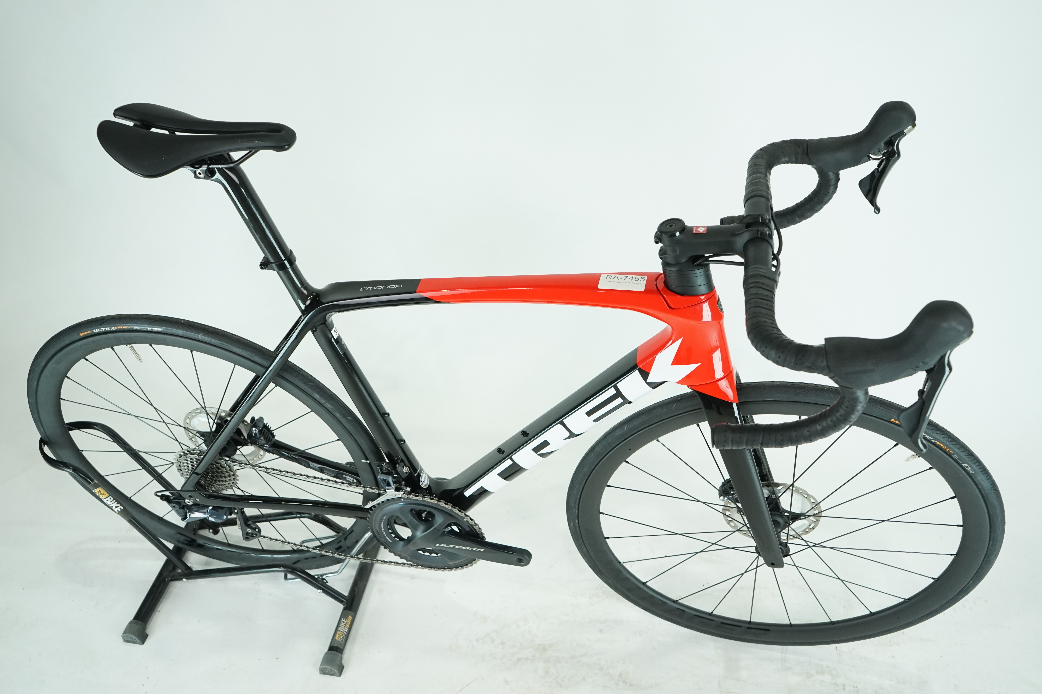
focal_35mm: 29
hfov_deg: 63.7
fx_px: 839
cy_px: 347
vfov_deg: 45.0
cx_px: 521
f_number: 5.6
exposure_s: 1/200
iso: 1600
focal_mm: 29
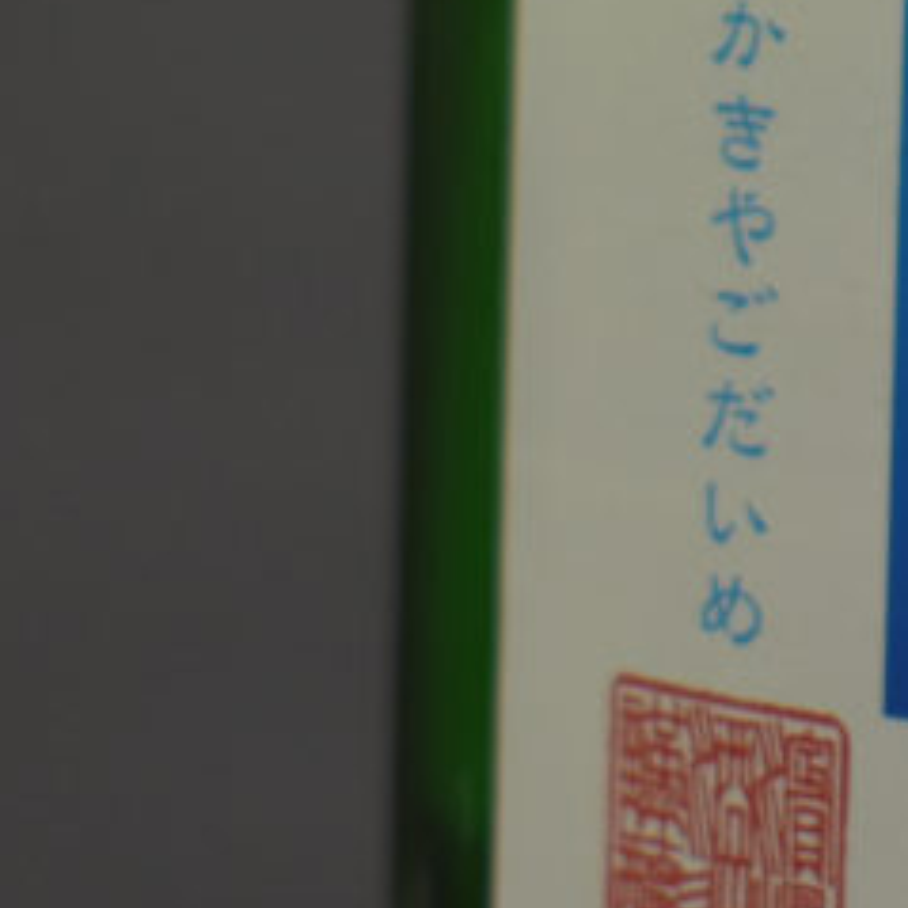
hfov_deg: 6.3
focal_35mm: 272
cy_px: -710
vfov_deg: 6.3
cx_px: 1713
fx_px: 8072
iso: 400
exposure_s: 1/40
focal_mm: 34
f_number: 4.5
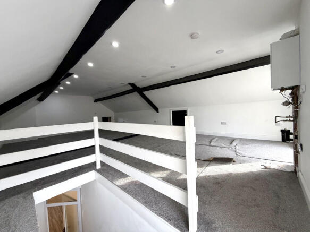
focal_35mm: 14
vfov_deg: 85.7
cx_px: 155
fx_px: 125
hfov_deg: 102.1
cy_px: 116
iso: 320
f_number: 2.2
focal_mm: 2.22
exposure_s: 1/121
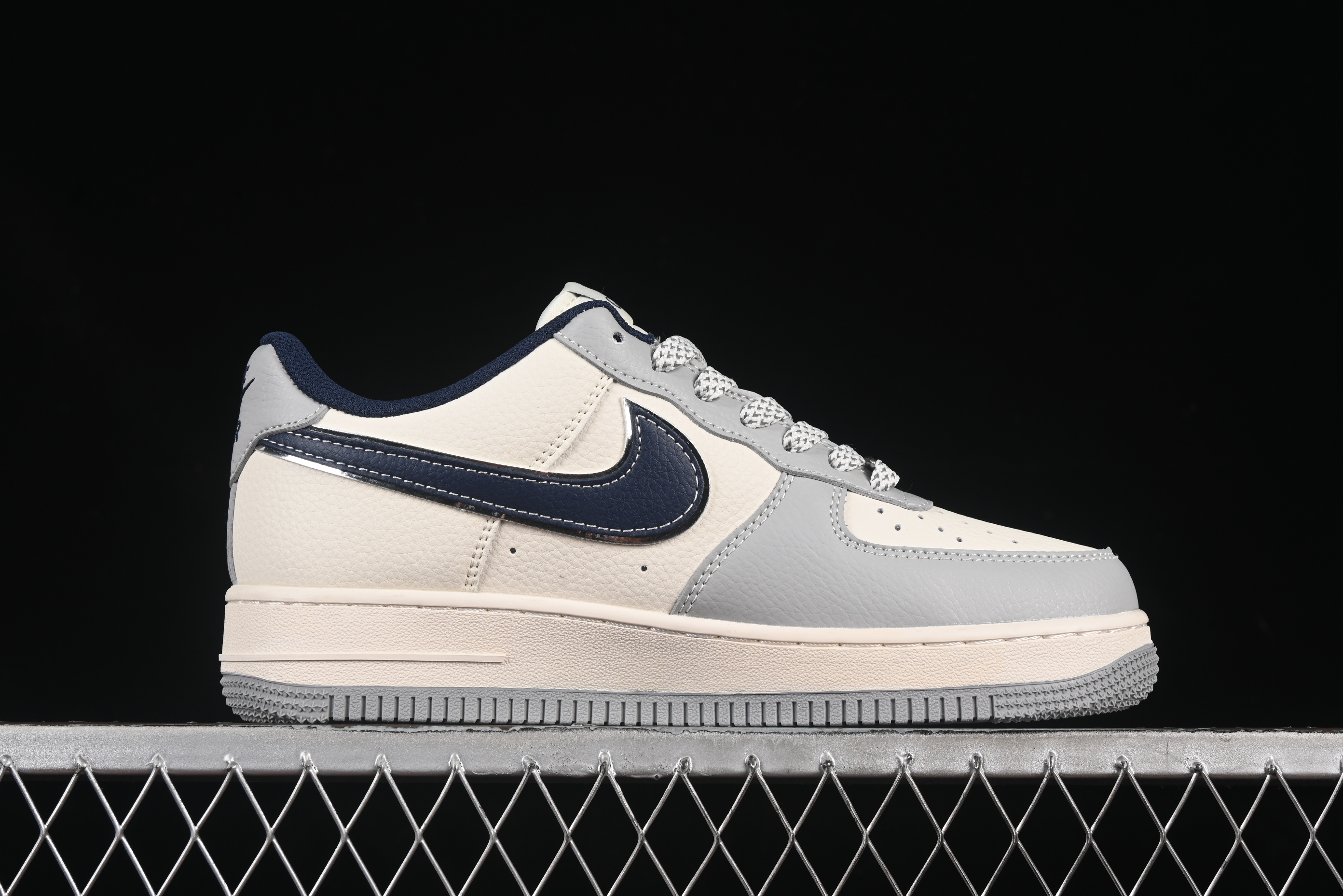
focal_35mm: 75
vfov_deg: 18.2
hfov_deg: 27.0
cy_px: 448
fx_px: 2798
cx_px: 672
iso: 160
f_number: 8
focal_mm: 50
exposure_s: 1/80
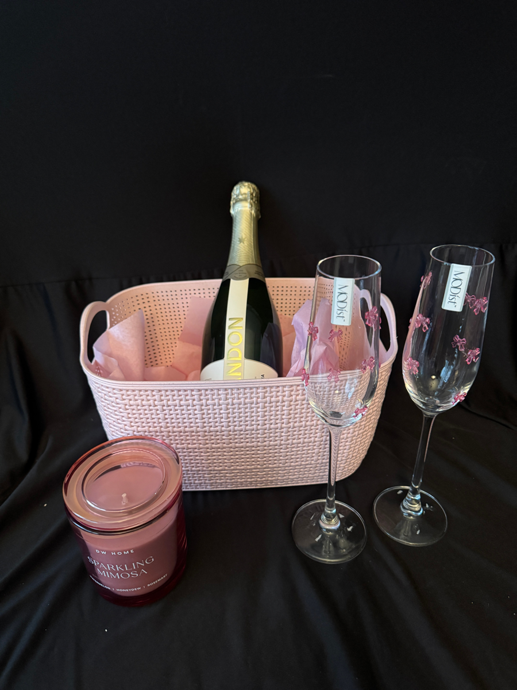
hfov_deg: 56.8
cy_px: 345
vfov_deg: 71.6
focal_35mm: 24
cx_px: 258
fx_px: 478
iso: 800
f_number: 1.78
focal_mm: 6.76
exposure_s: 1/40
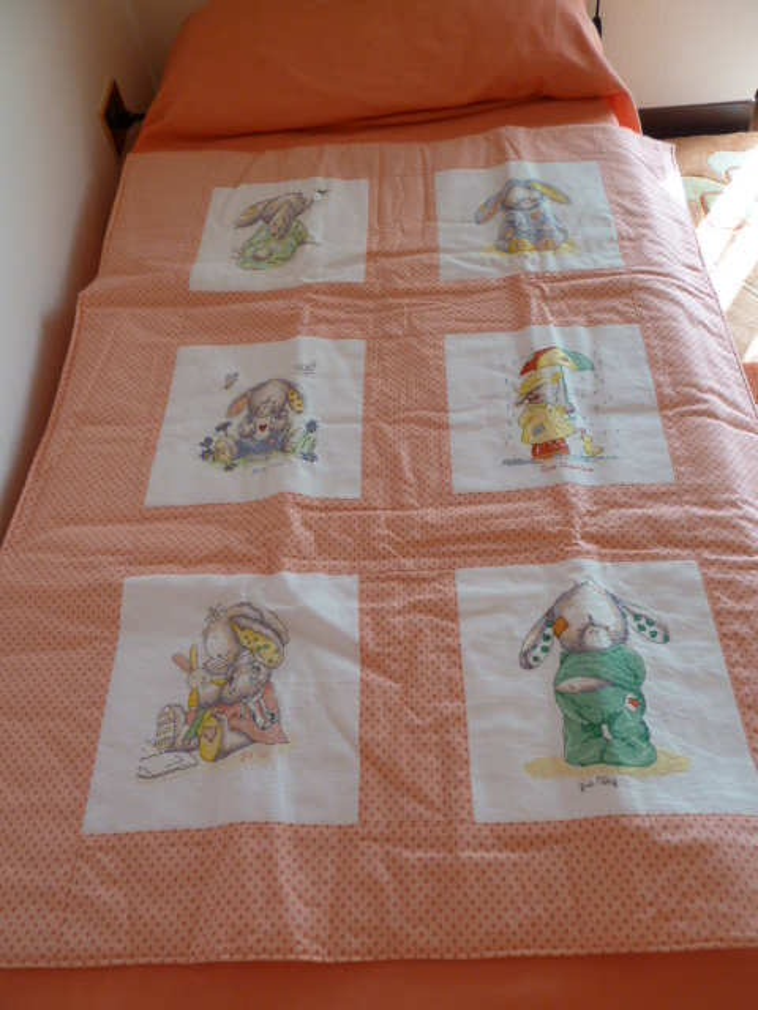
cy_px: 505
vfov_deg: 69.4
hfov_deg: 54.9
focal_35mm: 25
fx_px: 730
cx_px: 379
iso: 160
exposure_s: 1/30
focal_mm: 4.1
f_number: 3.3
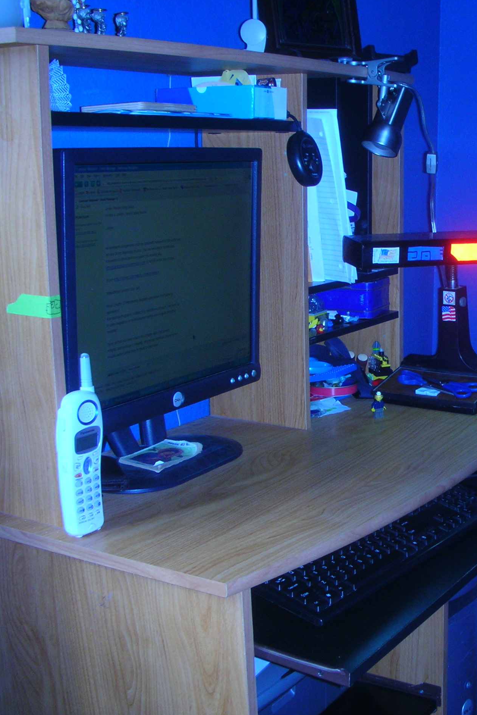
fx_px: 994
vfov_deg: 39.6
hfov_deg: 26.1
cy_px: 352
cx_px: 430
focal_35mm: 50
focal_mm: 5.8
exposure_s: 1/60.1
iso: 78
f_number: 3
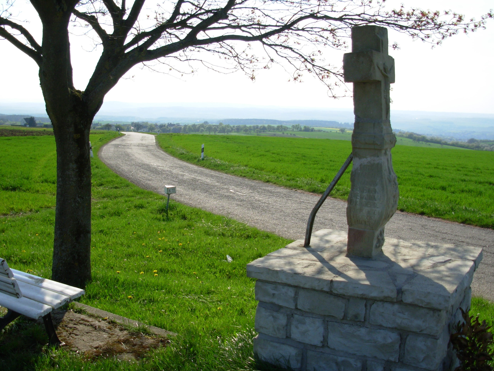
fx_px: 542
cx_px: 247
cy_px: 186
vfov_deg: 37.7
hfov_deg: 49.0
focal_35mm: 38
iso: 50
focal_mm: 6.3
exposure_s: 1/995
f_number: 2.9
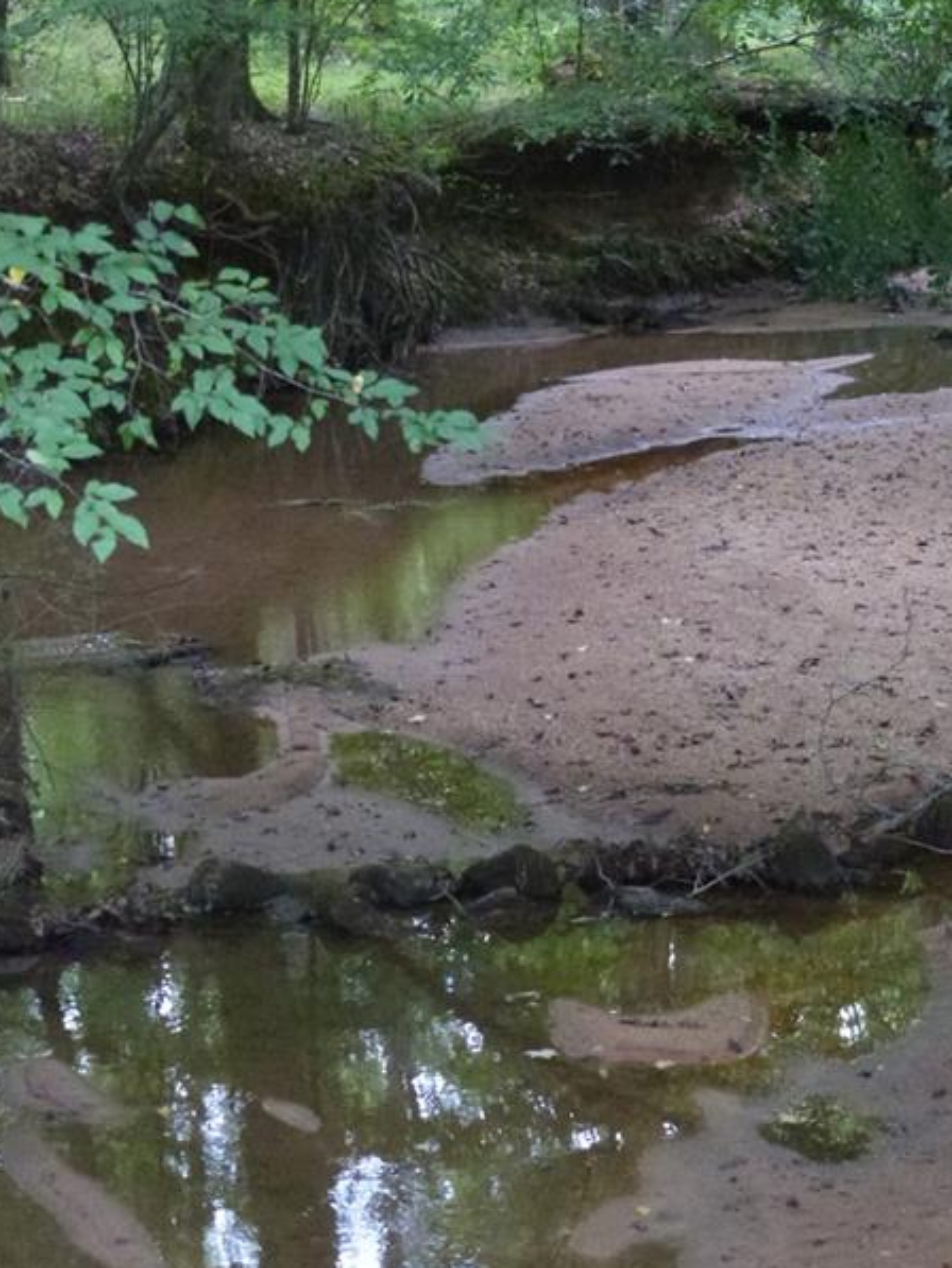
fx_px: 3629
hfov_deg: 14.9
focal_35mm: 99
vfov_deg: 19.8
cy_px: 597
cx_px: 565
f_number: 3.3
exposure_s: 1/60
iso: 800
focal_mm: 13.8
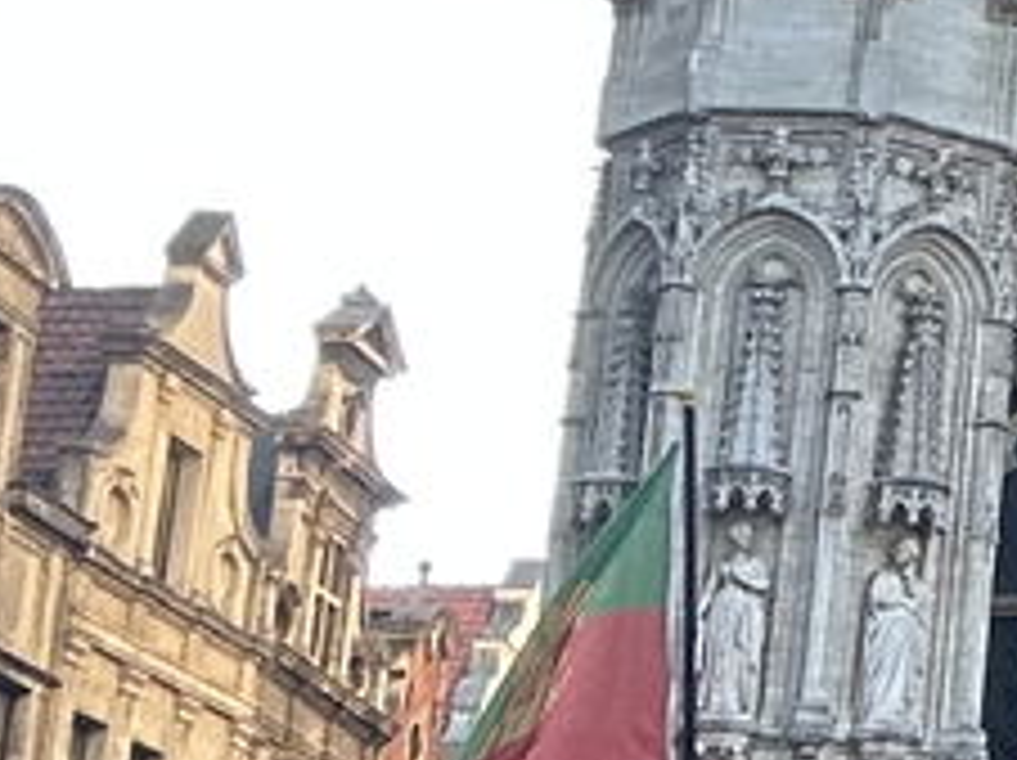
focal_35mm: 163
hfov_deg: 10.0
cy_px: 148
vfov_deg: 9.1
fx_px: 4784
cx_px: 2736
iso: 40
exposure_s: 1/161
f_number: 1.9
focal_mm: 2.69
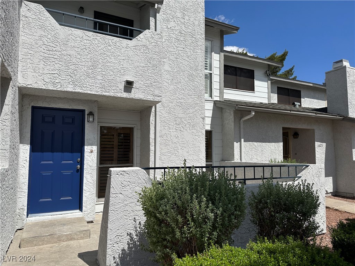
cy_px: 133
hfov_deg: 71.6
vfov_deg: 56.8
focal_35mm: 24
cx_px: 178
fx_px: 246
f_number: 1.78
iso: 80
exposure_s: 1/8929
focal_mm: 6.86
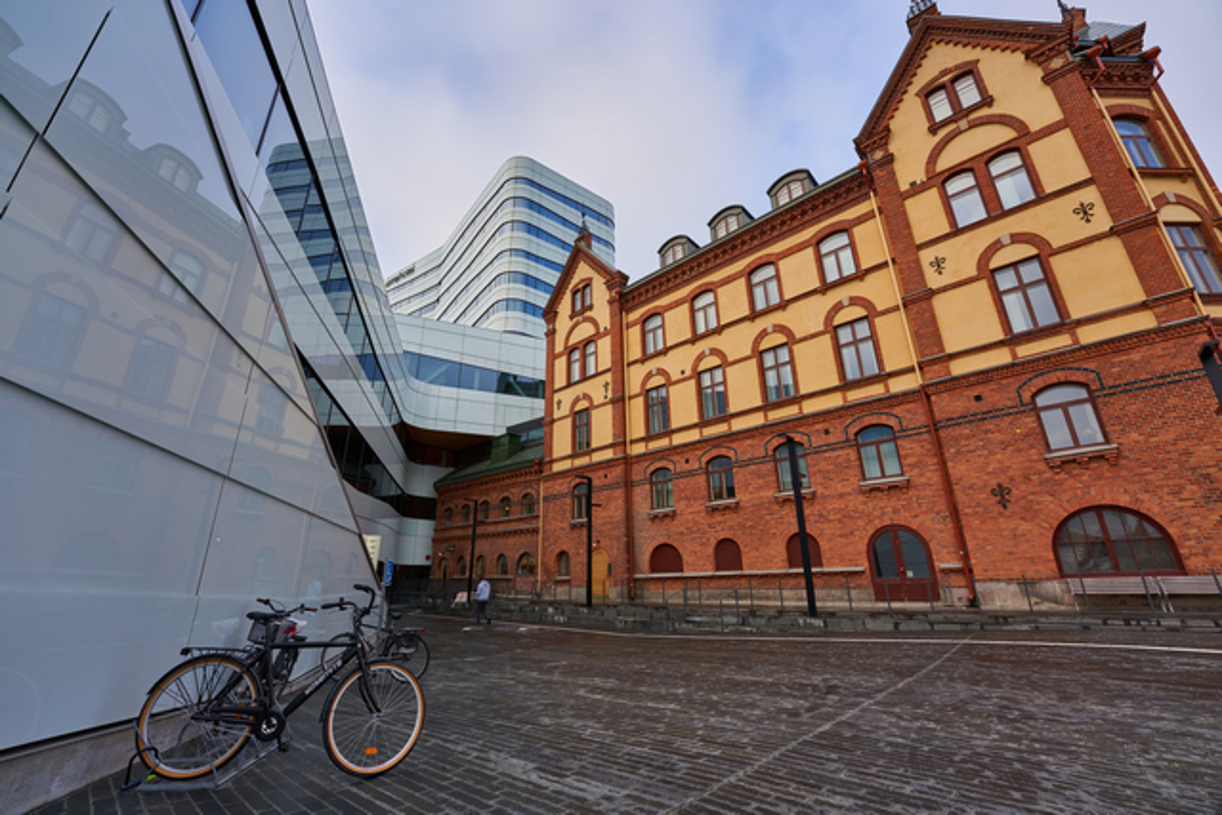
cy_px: 408
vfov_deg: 78.9
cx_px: 611
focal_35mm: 15
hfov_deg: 101.9
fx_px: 496
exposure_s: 1/60
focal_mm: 14.6
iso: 100
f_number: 8
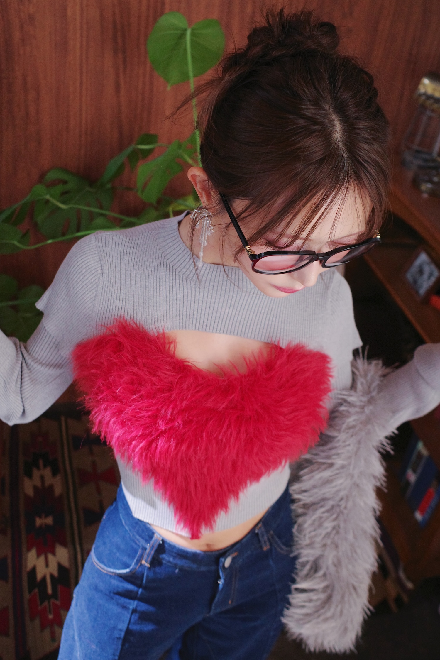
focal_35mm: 35
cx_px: 220
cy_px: 330
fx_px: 642
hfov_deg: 37.9
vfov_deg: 54.4
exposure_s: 1/30
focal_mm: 18.3
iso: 1250
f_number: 2.8
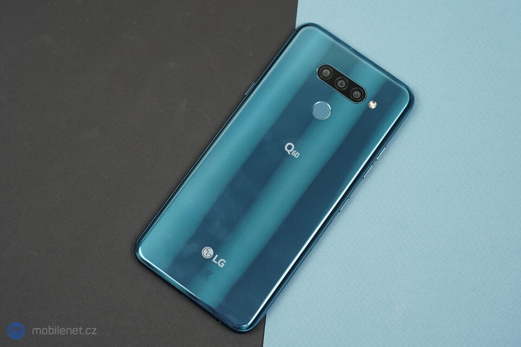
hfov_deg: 36.3
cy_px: 174
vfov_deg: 24.6
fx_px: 796
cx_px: 260
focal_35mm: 55
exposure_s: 1/160
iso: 400
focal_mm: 55
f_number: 4
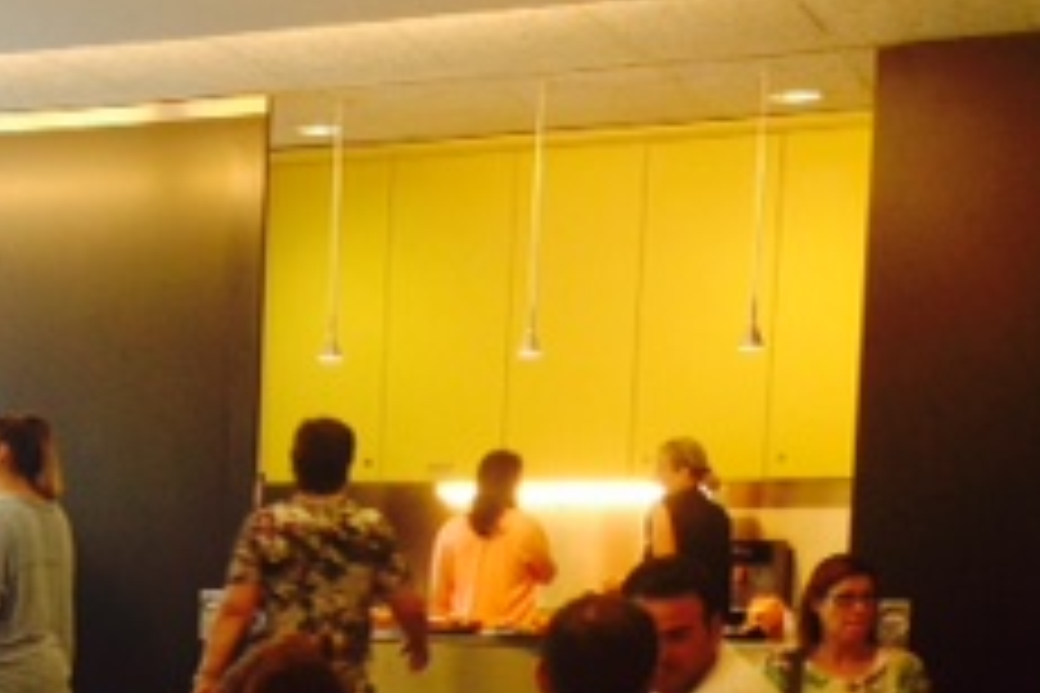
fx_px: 2744
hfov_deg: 20.2
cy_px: 819
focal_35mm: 95
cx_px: -198
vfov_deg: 14.0
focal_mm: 4.12
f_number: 2.4
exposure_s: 1/20
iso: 64
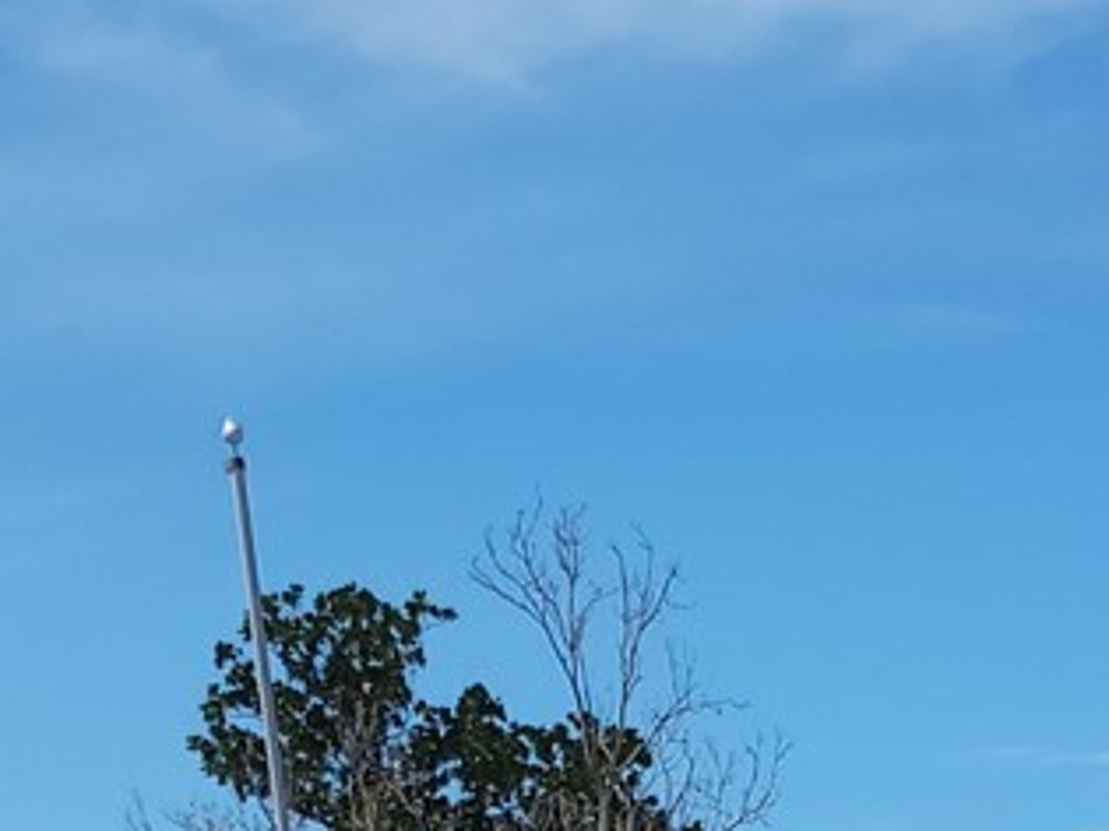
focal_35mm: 132
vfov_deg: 9.8
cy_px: 2067
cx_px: 1577
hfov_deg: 14.1
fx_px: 4227
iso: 40
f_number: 1.8
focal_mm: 5.4
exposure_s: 1/2568
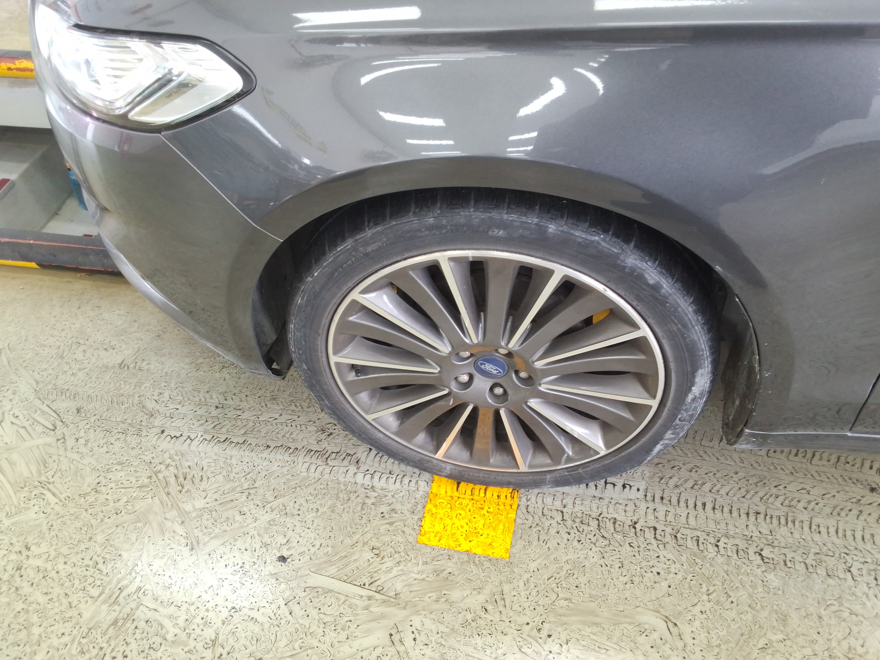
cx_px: 440
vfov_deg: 49.7
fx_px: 712
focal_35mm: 28
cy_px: 330
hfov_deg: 63.4
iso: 64
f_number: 1.9
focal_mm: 2.91
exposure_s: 1/40
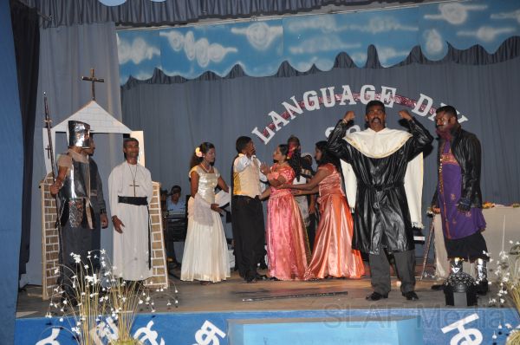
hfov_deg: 35.1
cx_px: 260
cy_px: 172
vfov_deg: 23.7
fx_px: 822
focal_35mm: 57
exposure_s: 1/100
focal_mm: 38
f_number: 5.6
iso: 200
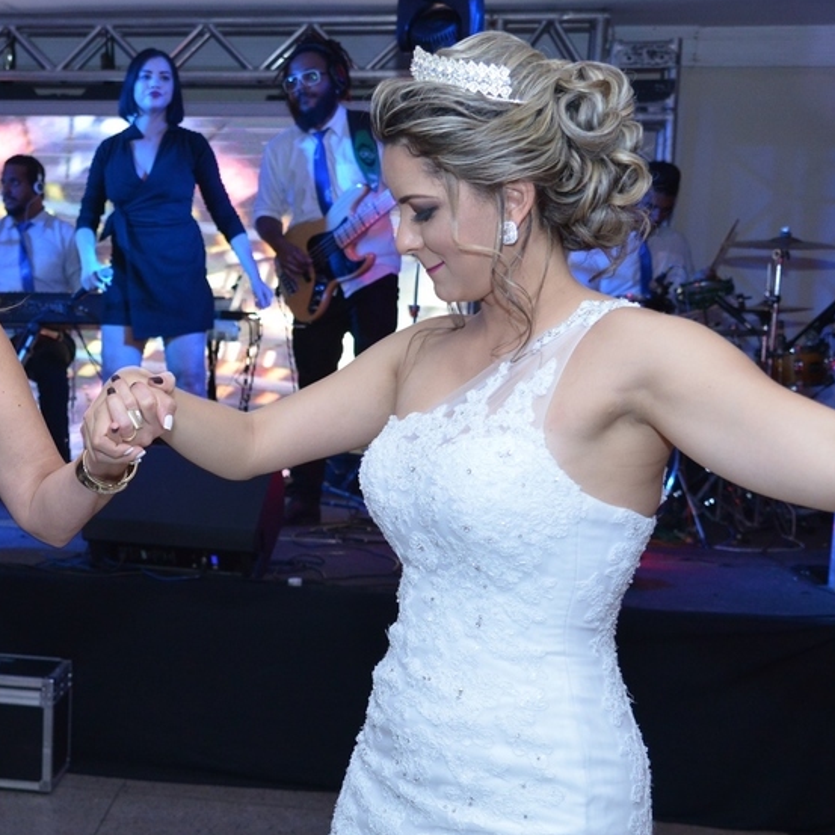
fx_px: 1610
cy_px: 495
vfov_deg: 29.0
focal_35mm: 59
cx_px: 47
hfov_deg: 27.7
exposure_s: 1/125
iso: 2200
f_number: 4.5
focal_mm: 32
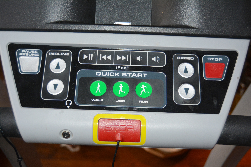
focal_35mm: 46
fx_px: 324
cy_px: 84
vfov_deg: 28.9
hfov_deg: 42.3
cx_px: 126
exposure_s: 1/60
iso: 450
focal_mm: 31
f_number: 4.2
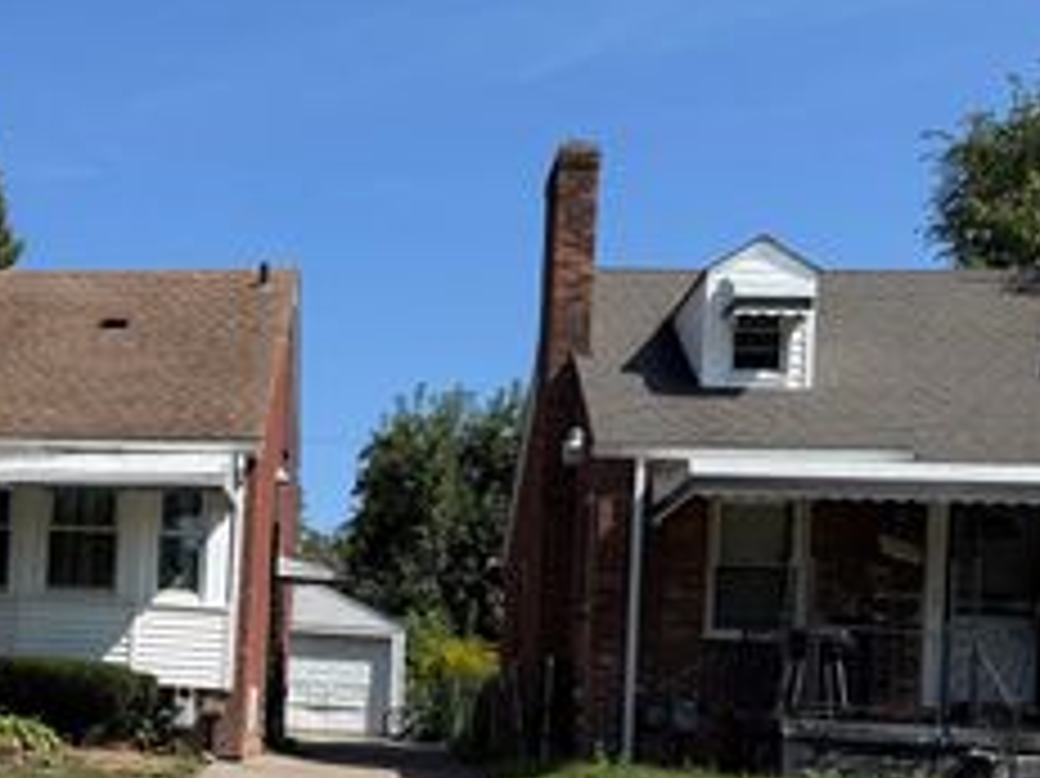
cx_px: 59
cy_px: 681
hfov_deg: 34.3
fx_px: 1561
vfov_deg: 27.1
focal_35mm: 52
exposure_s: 1/5319
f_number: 1.78
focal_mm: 6.76
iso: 80
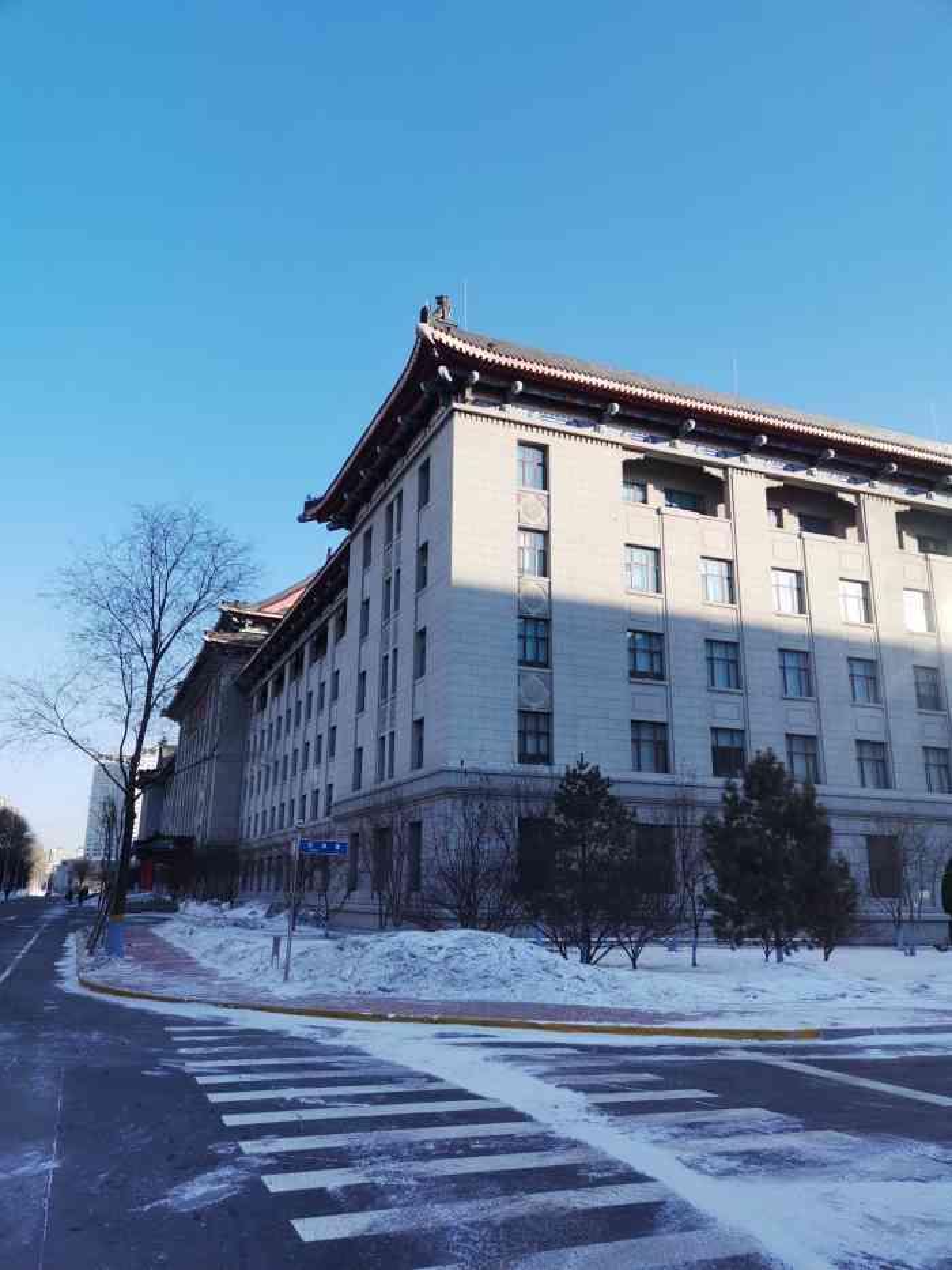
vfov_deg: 67.3
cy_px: 635
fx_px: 953
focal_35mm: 26
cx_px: 476
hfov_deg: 53.1
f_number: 1.8
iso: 50
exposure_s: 1/769
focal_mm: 4.75
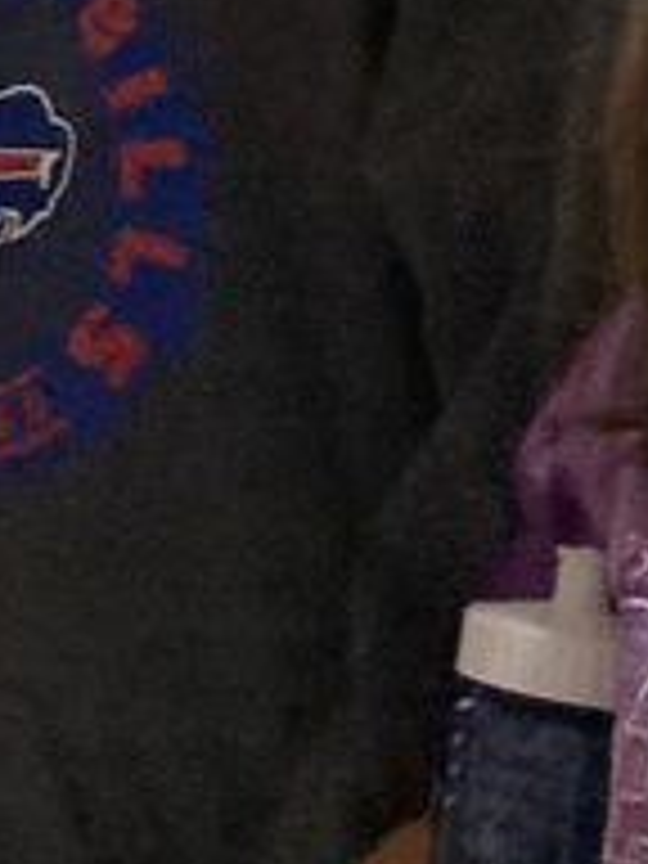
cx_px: -698
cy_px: -180
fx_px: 3719
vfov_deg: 12.9
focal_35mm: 149
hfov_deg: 9.3
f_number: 1.8
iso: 400
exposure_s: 1/33
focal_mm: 3.99
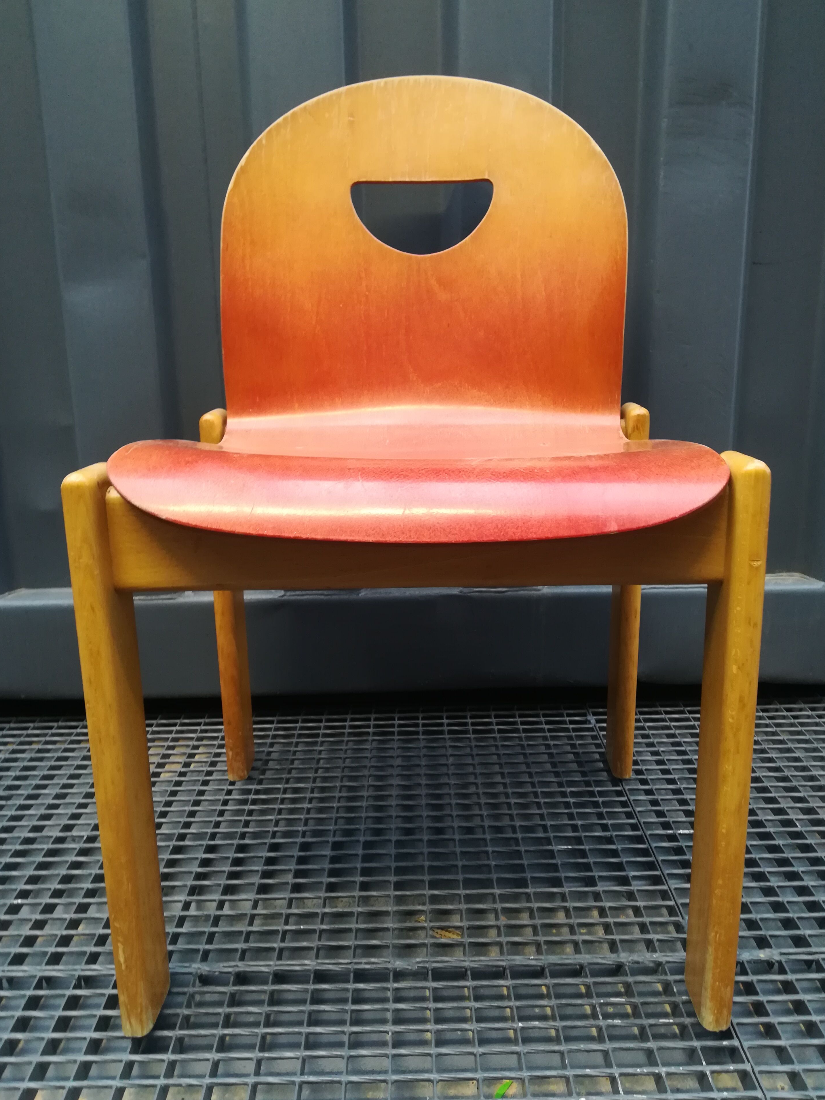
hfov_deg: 51.4
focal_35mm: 27
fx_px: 858
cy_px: 539
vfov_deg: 65.3
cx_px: 421
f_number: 2.2
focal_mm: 3.83
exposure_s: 1/33.3
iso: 250
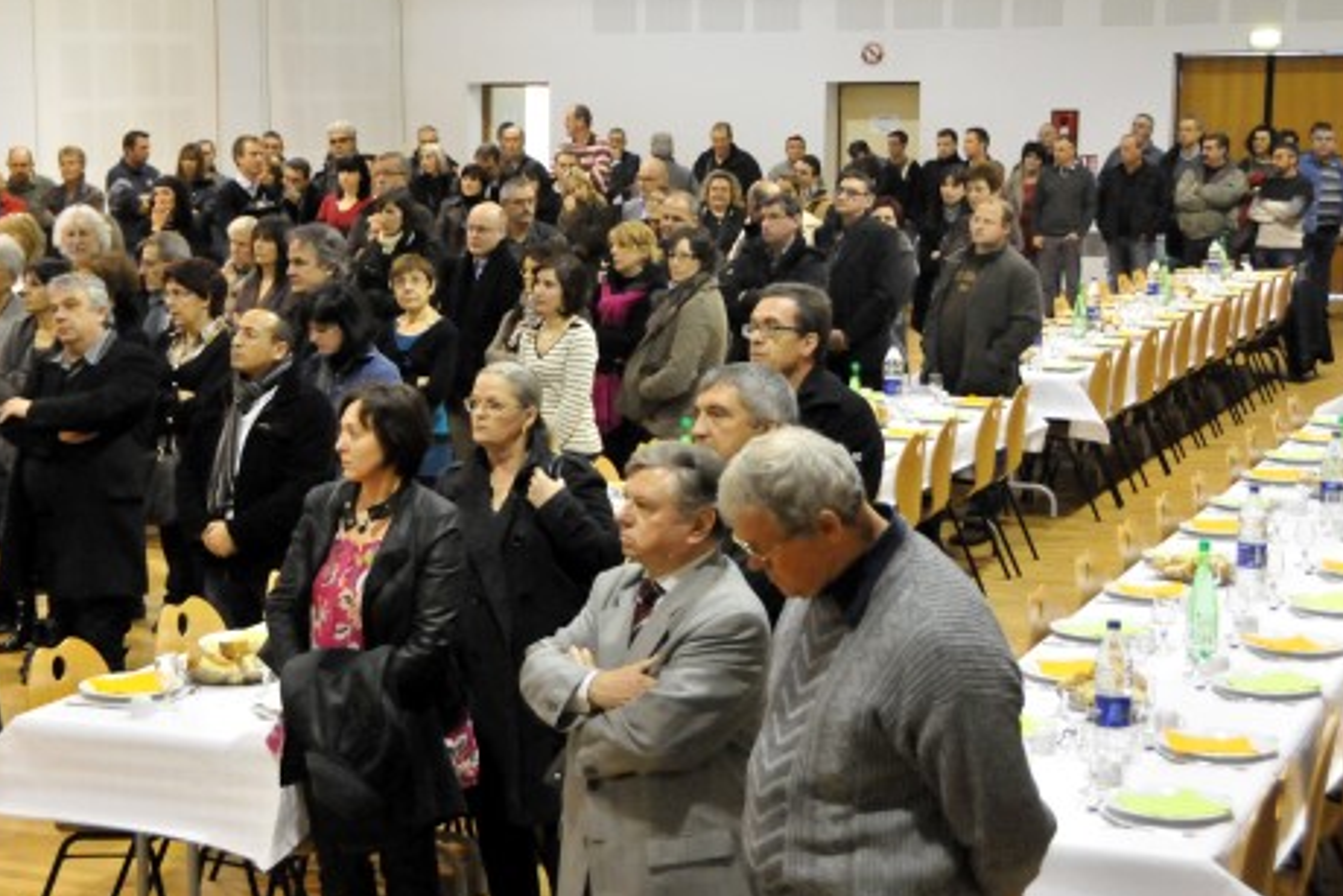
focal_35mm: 73
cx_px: 476
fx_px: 2724
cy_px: 425
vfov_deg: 18.7
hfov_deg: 27.6
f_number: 4.5
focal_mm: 32
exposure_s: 1/80
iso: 3200
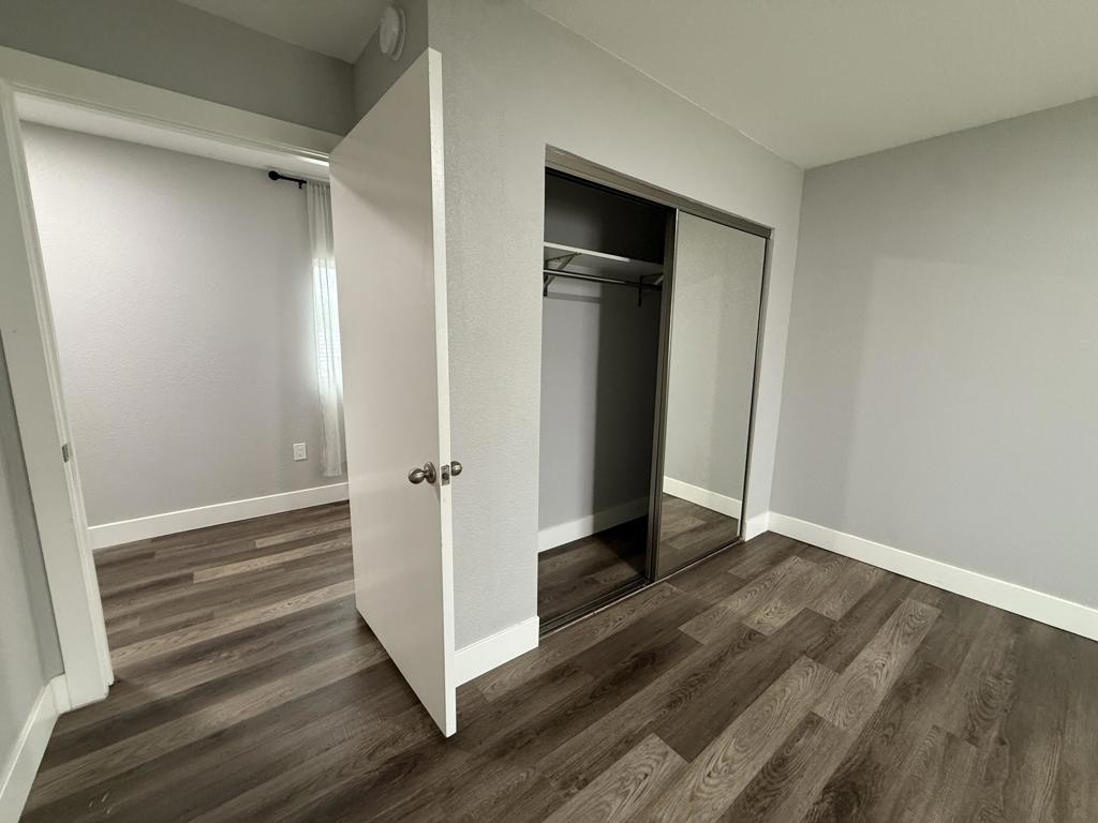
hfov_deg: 102.1
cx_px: 549
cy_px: 412
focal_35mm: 14
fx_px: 444
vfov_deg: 85.7
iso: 400
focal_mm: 2.22
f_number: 2.2
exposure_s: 1/60
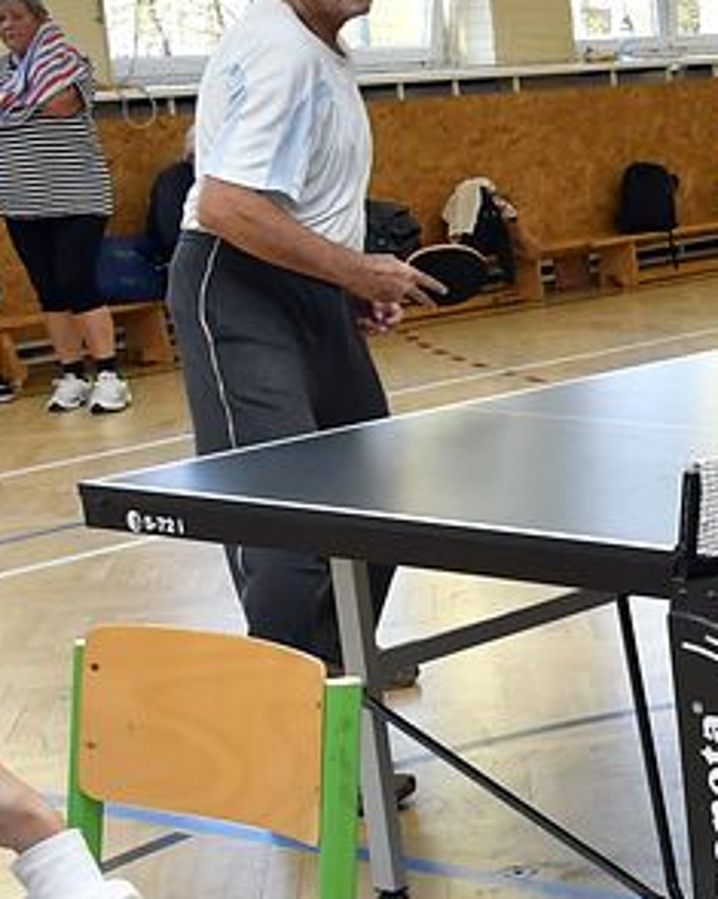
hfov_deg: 14.7
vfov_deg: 20.8
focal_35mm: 92
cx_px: 1274
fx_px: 2445
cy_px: 517
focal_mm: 16
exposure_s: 1/250
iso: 1250
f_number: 6.3
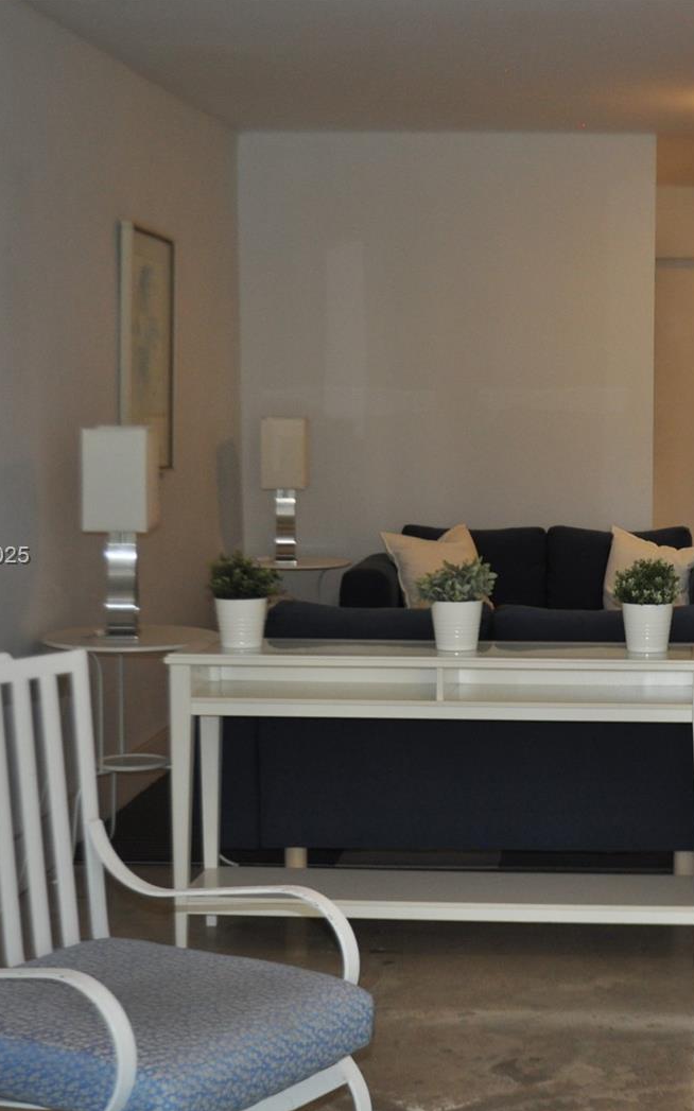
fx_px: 2119
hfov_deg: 18.5
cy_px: 557
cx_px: 539
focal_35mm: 70
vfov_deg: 29.4
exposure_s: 1/80
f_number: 4.5
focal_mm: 30
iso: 800
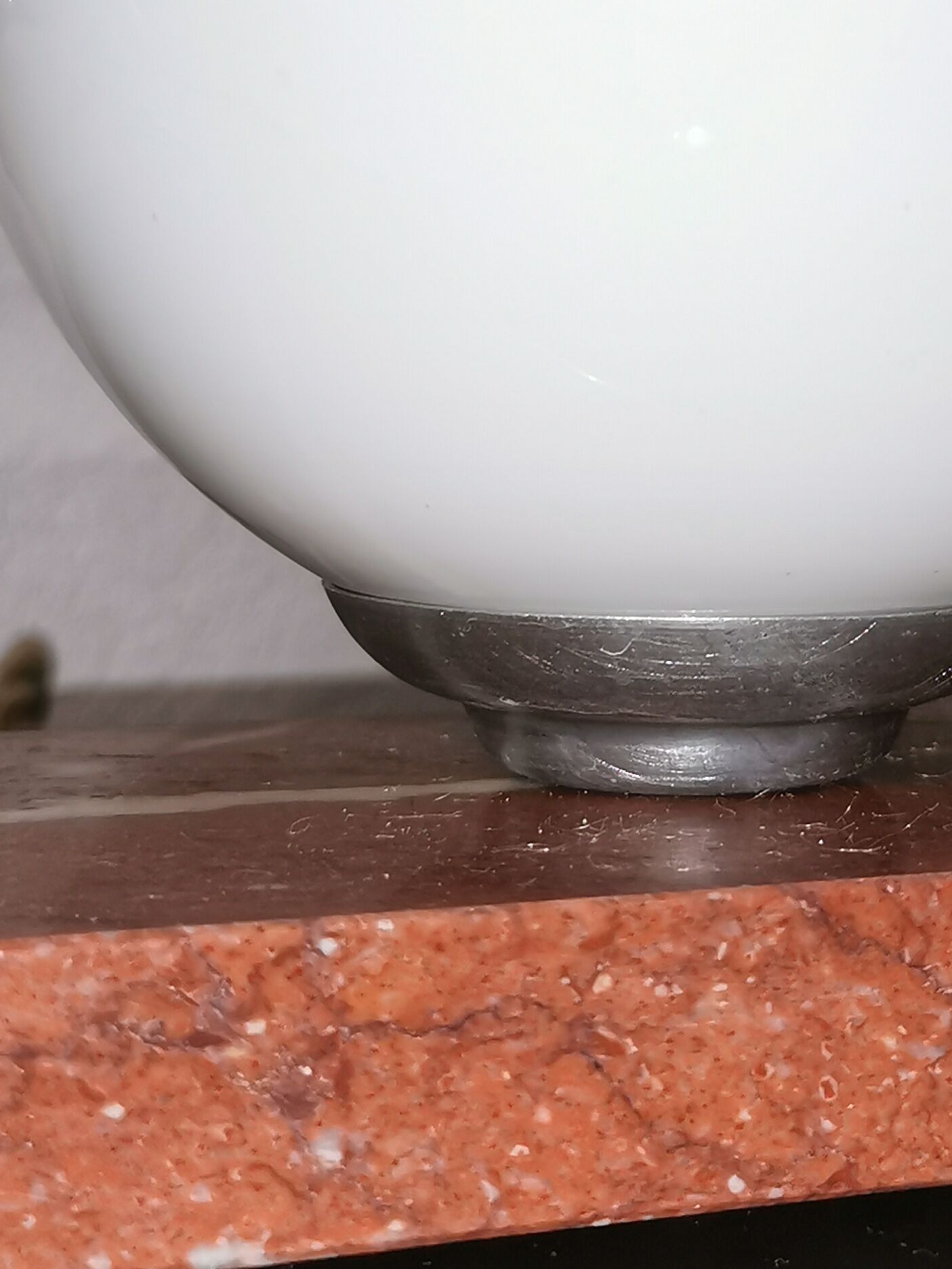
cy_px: 269
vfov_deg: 25.9
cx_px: 705
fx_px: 2713
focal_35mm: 74
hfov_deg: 19.8
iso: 200
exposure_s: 1/50
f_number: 1.8
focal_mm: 5.58
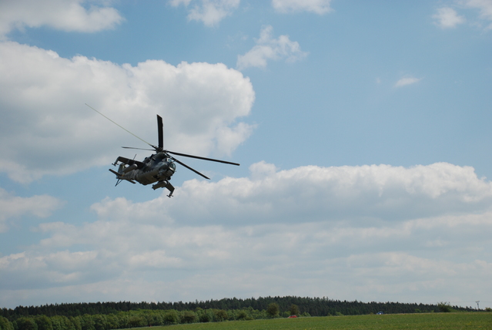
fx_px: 903
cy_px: 165
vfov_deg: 20.7
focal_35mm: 66
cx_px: 246
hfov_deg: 30.5
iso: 200
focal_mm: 44
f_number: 4.8
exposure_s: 1/2000
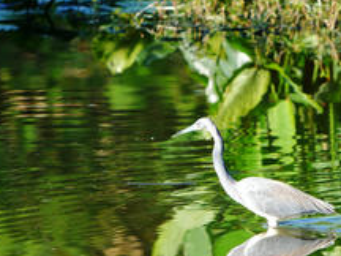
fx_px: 9142
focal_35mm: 928
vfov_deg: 1.6
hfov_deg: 2.1
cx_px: 256
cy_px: 205
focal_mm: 223
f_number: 5.1
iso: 500
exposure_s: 1/500
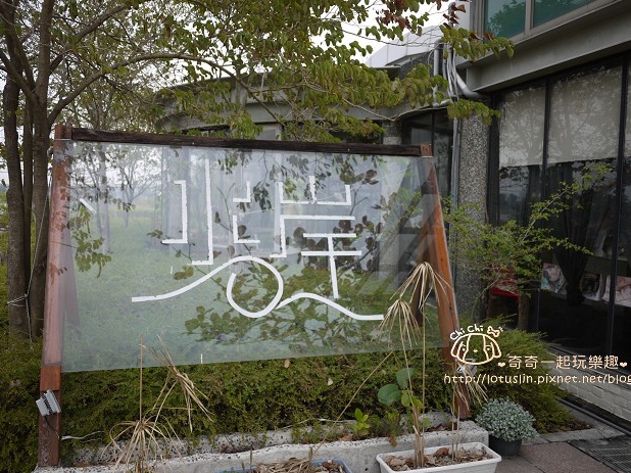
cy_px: 237
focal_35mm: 29
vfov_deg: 48.2
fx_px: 528
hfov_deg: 61.7
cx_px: 306
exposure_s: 1/640
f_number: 2.5
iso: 100
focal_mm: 14
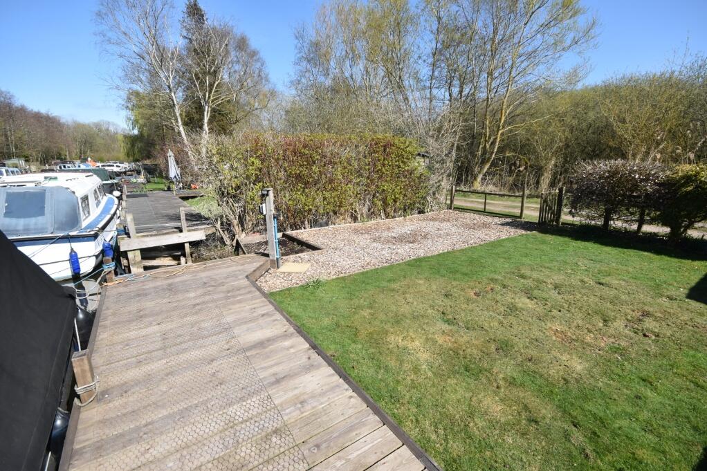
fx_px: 295
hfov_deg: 100.4
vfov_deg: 77.3
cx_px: 354
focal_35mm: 15
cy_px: 236
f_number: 9
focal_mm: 10
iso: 200
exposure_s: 1/320
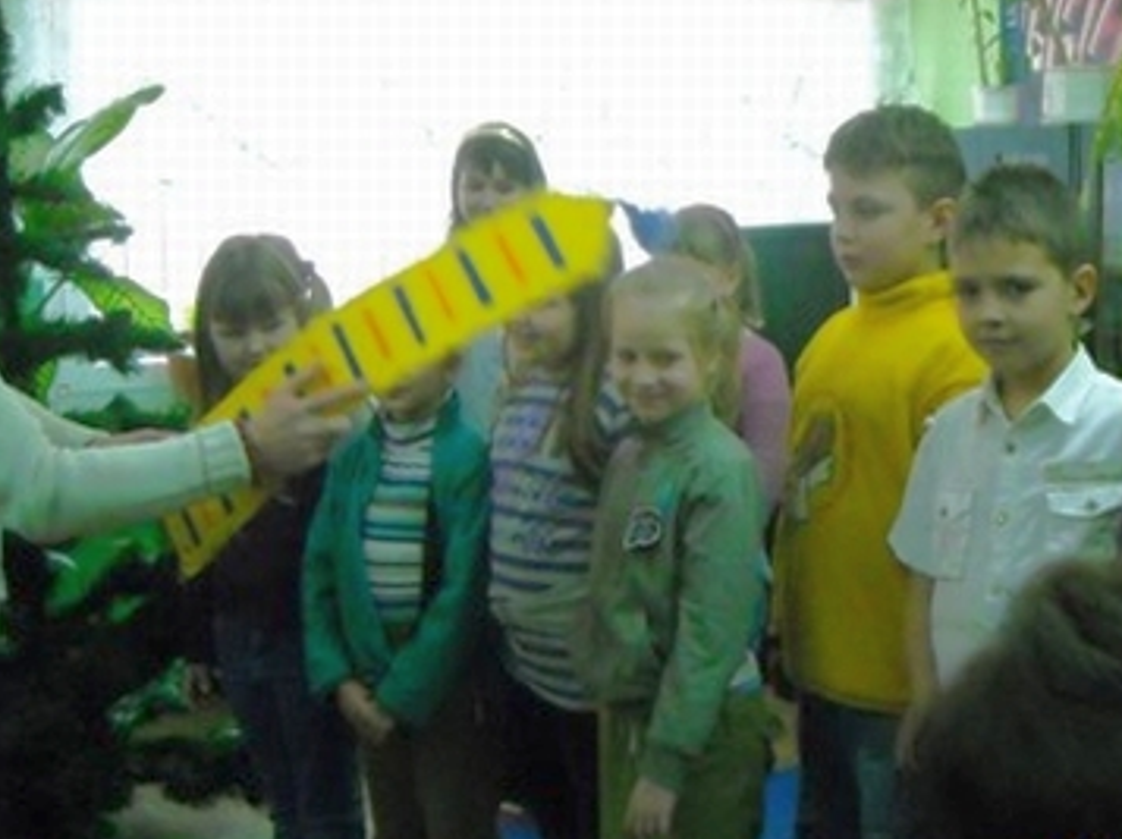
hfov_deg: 36.5
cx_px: 739
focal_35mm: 52
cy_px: 388
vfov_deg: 28.0
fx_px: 1684
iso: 800
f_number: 2.8
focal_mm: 5.7
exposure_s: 1/105
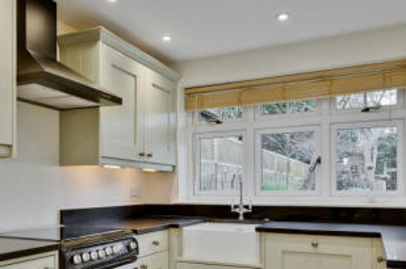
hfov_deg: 55.8
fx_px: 383
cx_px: 193
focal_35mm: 34
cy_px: 188
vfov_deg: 38.2
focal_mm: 16
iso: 250
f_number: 9
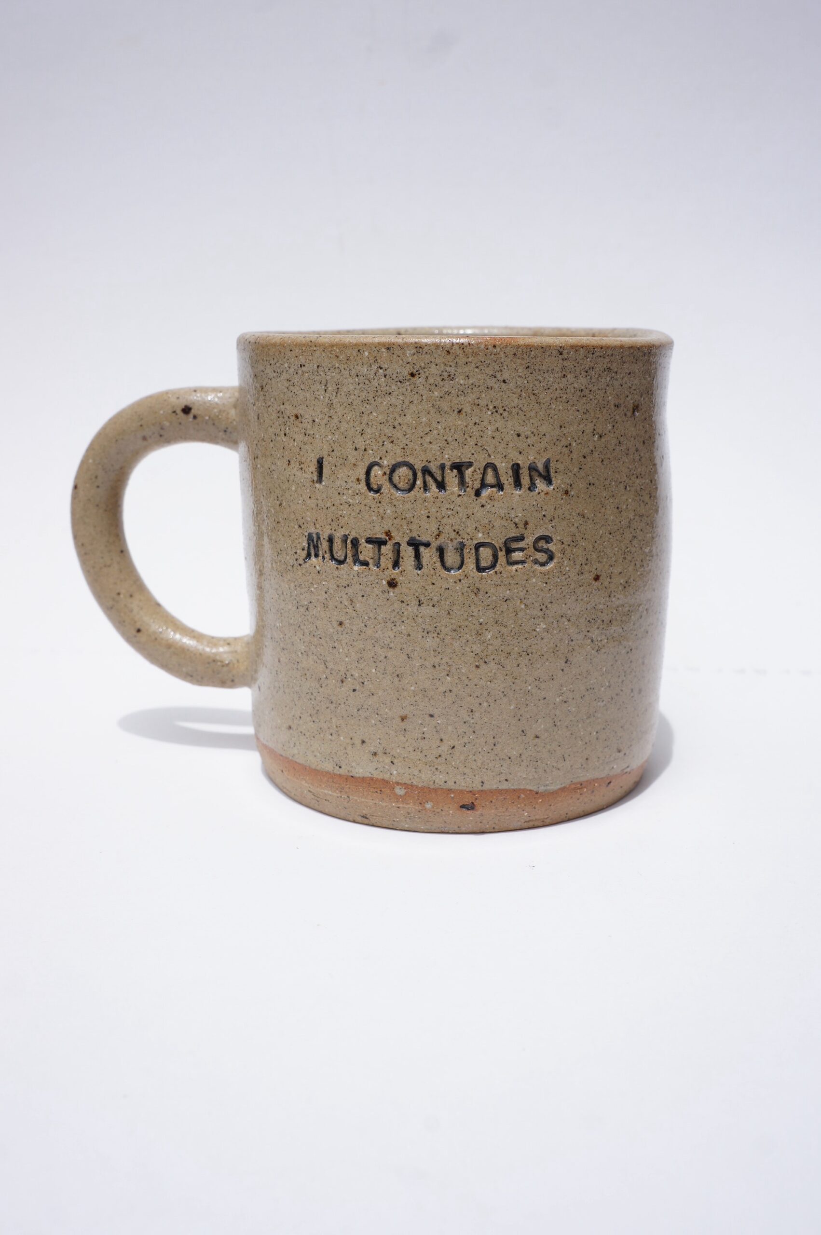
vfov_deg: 51.9
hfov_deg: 35.9
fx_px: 1268
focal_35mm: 37
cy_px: 618
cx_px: 410
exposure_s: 1/200
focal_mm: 25
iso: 100
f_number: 9
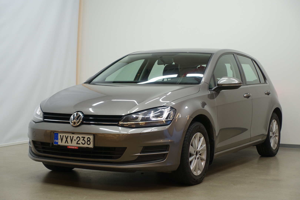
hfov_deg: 28.8
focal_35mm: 70
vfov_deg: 19.5
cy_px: 100
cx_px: 150
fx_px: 583
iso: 160
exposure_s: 1/80
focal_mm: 25.7
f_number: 2.8
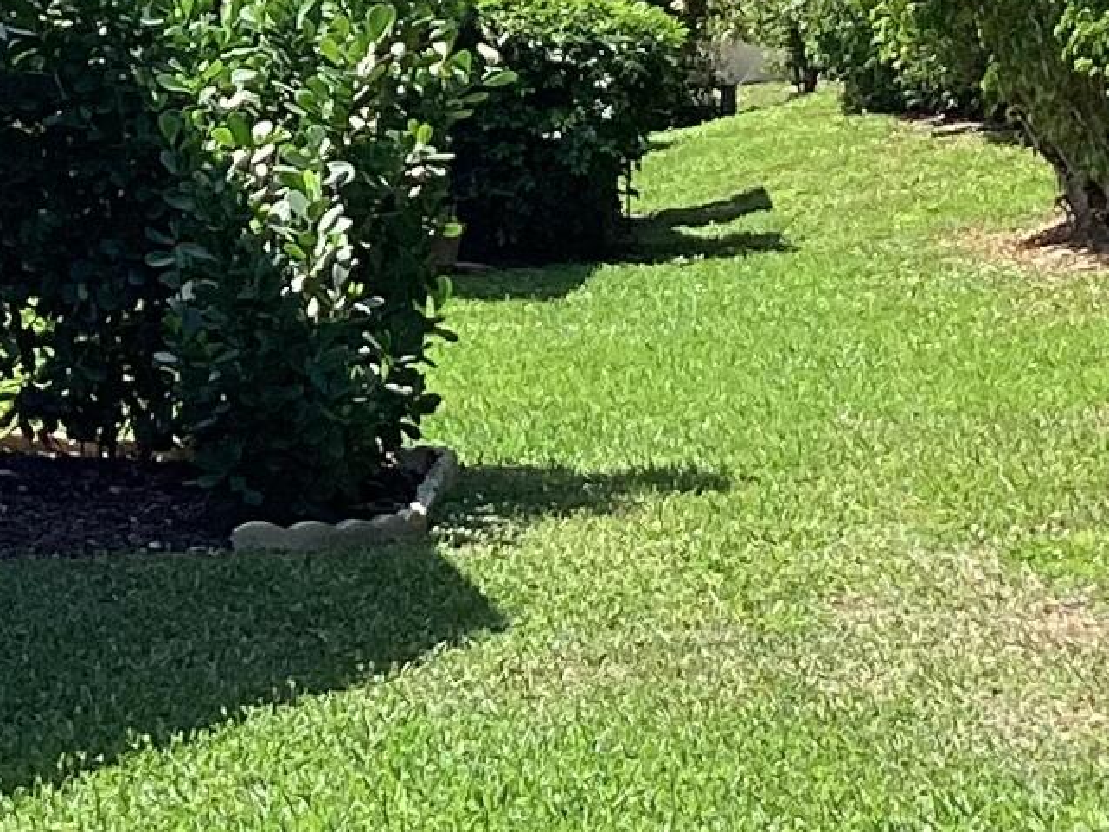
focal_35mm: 145
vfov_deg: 10.2
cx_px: 92
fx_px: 4646
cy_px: 346
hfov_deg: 13.5
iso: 25
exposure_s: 1/806
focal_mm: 3.3
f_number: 2.4
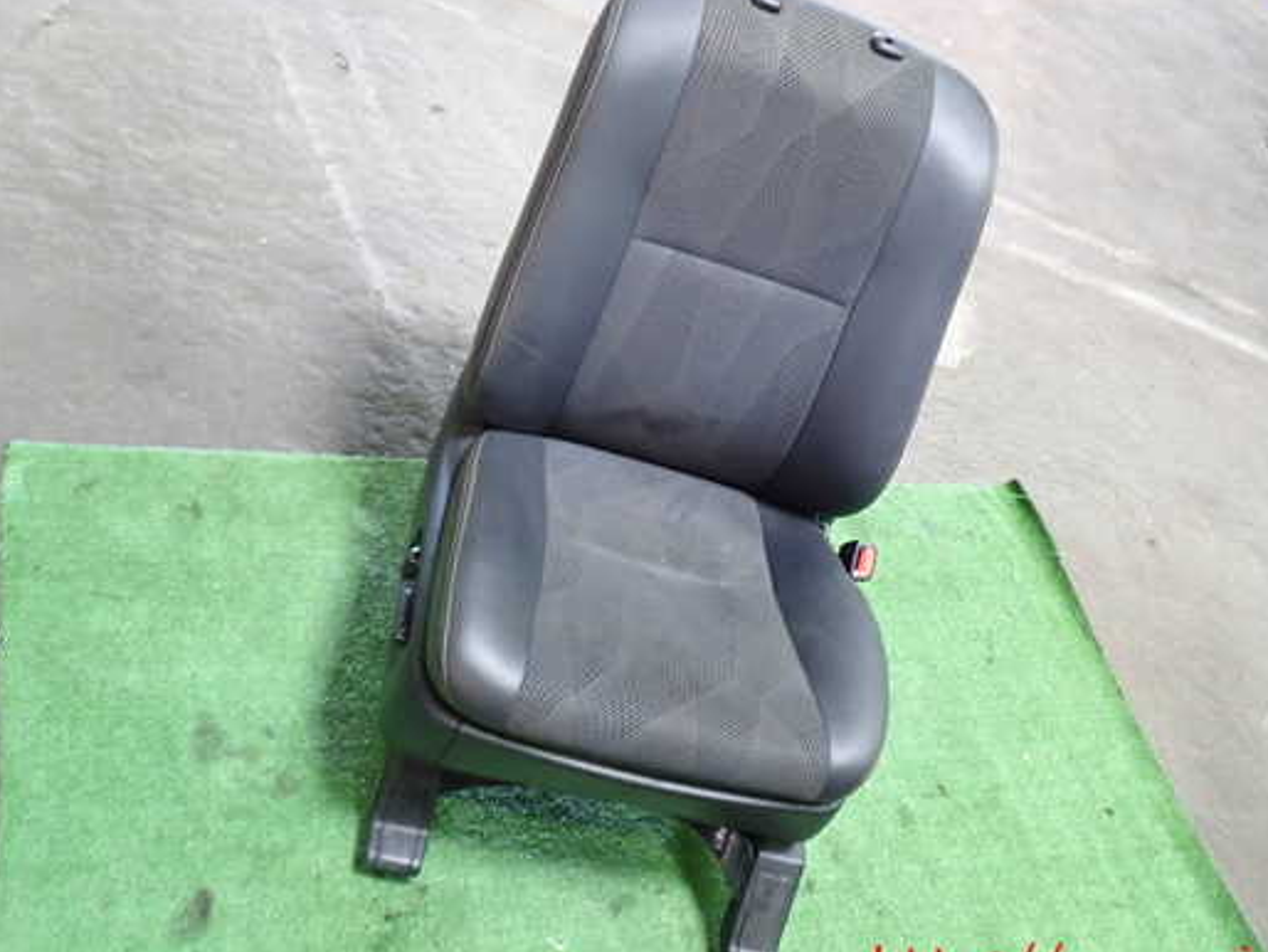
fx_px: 1283
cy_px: 446
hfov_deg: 52.5
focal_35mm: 35
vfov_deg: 40.7
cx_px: 691
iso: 400
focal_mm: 5.4
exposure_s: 1/30
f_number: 2.3
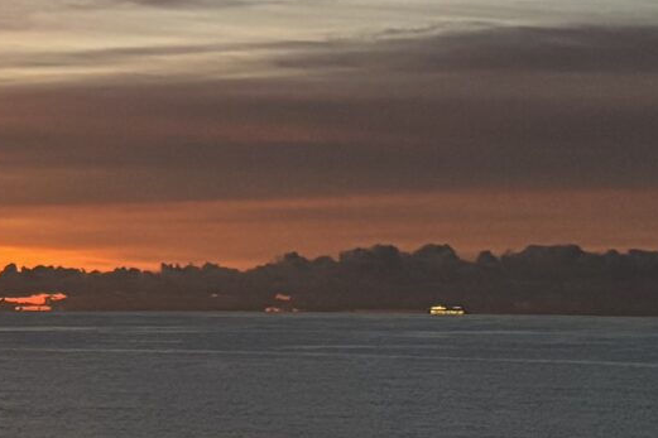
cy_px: -369
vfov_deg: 9.7
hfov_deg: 13.6
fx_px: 2430
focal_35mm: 133
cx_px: -561
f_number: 1.6
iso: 400
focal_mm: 5.96
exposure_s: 1/33
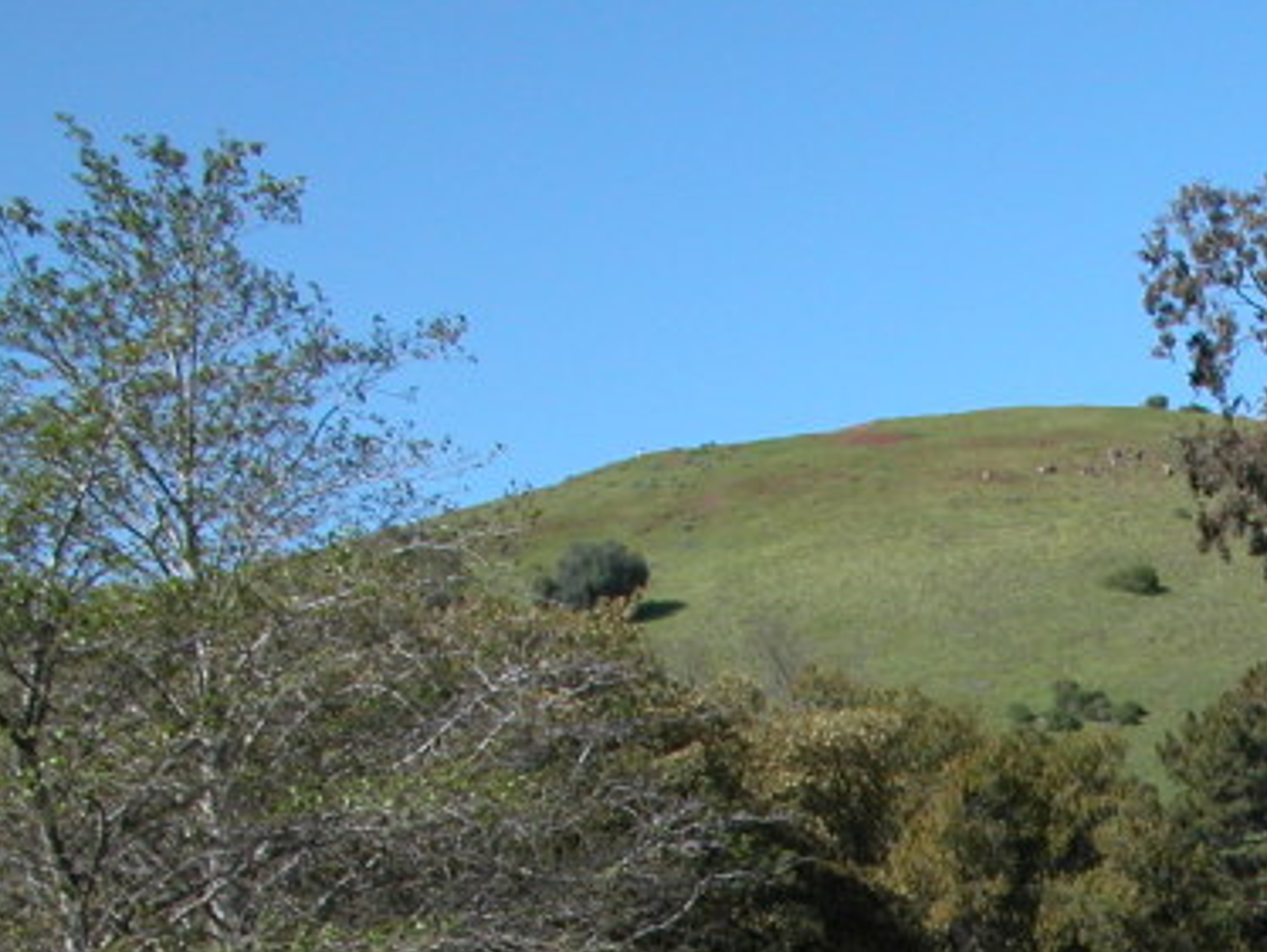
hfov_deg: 19.7
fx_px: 3406
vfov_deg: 15.1
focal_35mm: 93
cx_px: 1572
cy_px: 1254
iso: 100
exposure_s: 1/274
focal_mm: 8.9
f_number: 6.3
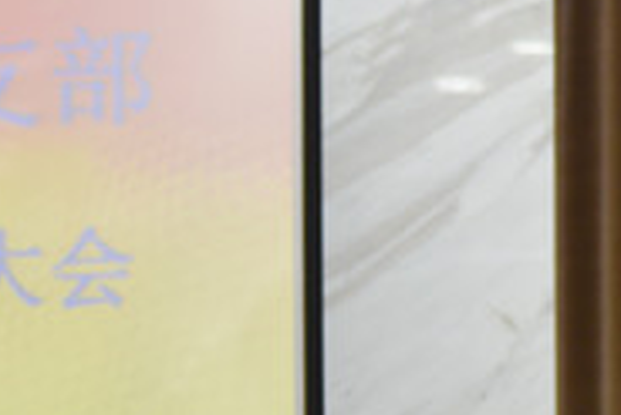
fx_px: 5421
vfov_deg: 4.3
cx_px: -606
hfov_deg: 6.4
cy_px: 739
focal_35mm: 314
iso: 800
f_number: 5
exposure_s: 1/100
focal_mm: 70
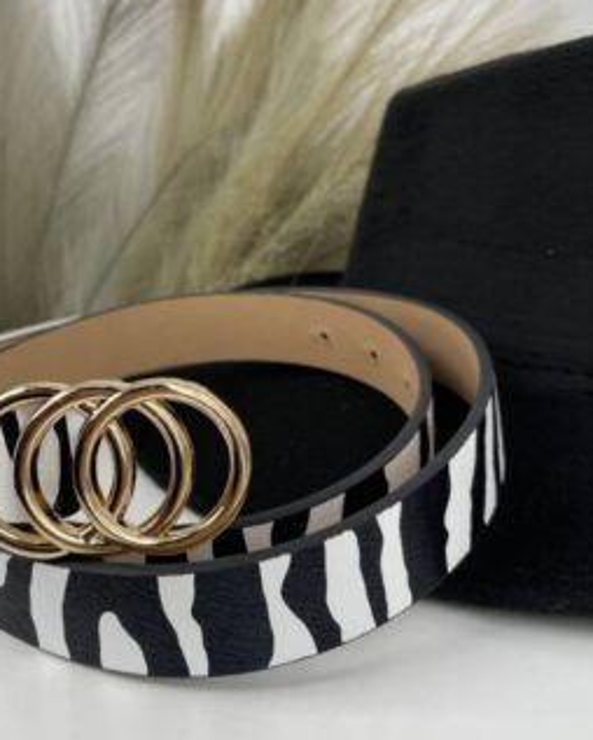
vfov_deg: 55.5
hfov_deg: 45.8
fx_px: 701
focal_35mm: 32
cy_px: 336
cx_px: 266
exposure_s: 1/376
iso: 32
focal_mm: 4.2
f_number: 1.6
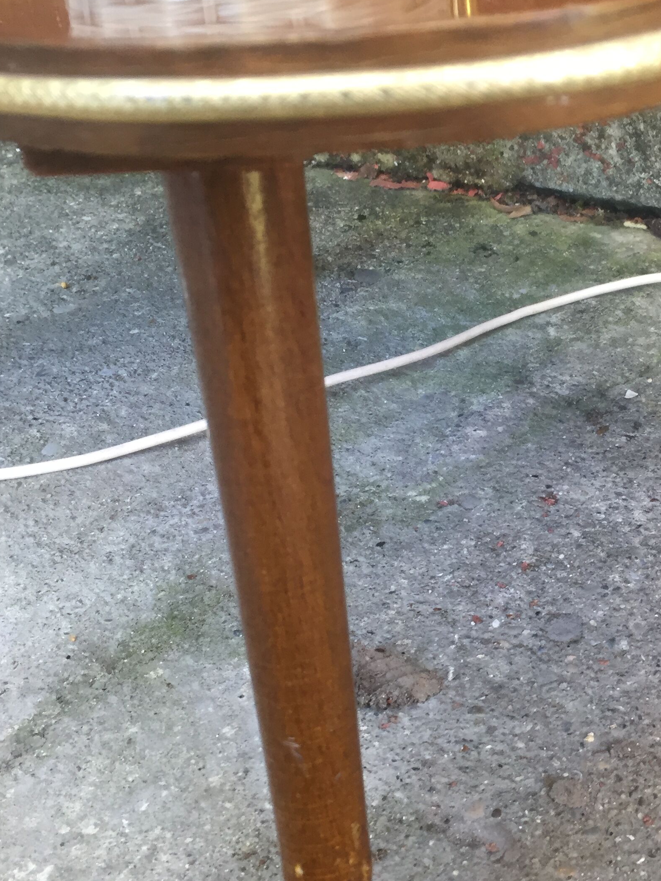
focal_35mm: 45
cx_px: 462
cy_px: 463
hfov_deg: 31.8
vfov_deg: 42.1
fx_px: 1145
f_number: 2.2
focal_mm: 4.15
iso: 80
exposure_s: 1/33
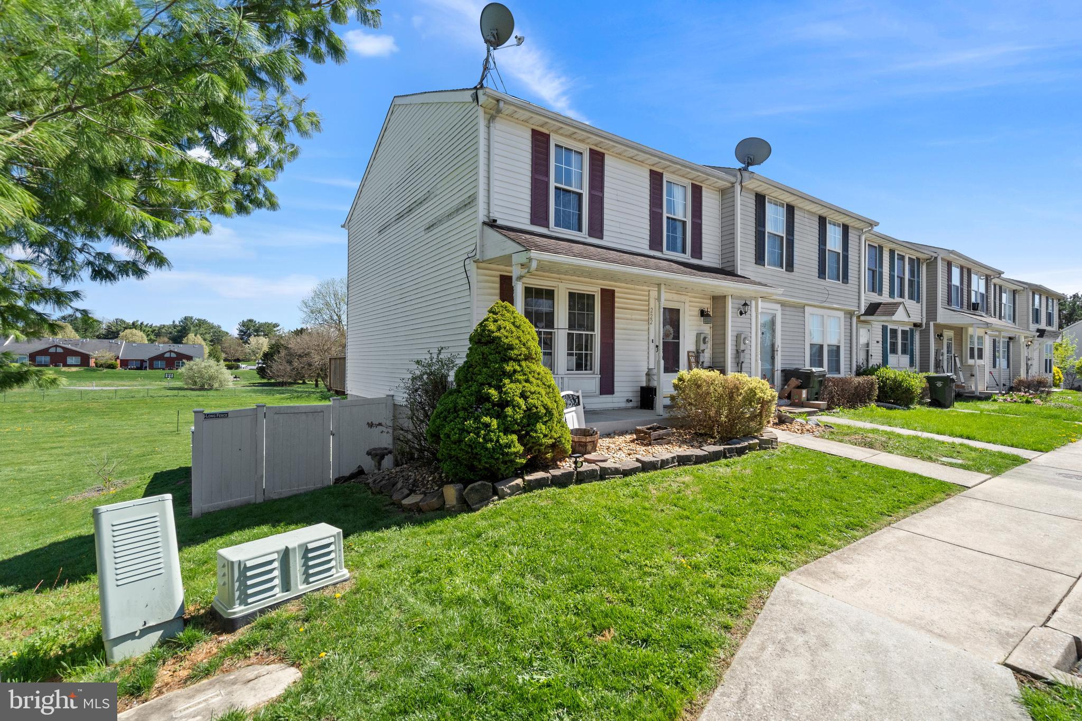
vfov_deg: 73.7
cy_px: 360
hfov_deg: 96.7
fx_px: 481
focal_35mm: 16
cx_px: 541
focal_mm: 16
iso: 640
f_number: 8
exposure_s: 1/2000
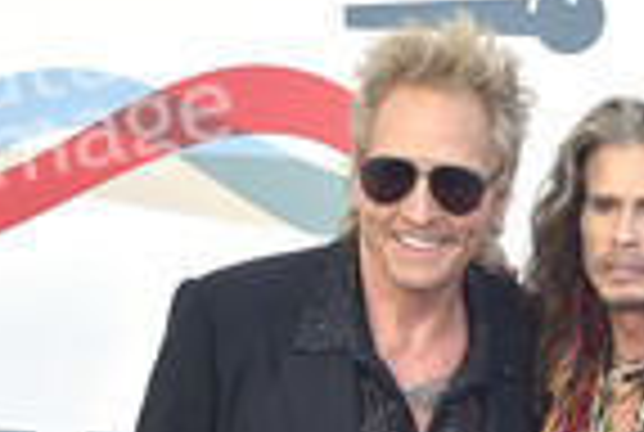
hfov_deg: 19.1
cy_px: 792
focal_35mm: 106
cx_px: 493
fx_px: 1900
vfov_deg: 11.9
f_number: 6.3
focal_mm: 38
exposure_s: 1/250
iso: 400
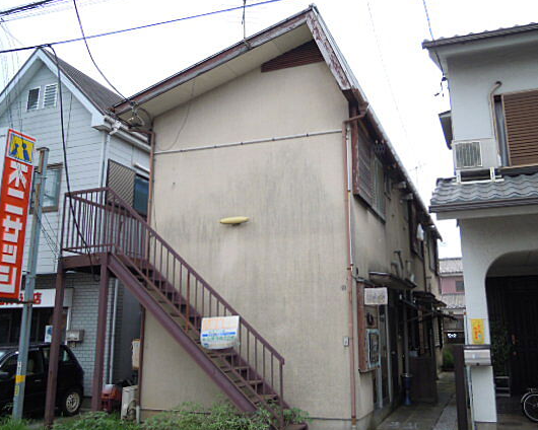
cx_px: 293
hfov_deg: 54.1
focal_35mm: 33
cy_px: 199
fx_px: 525
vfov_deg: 44.5
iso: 100
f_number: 2.7
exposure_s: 1/640
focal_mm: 5
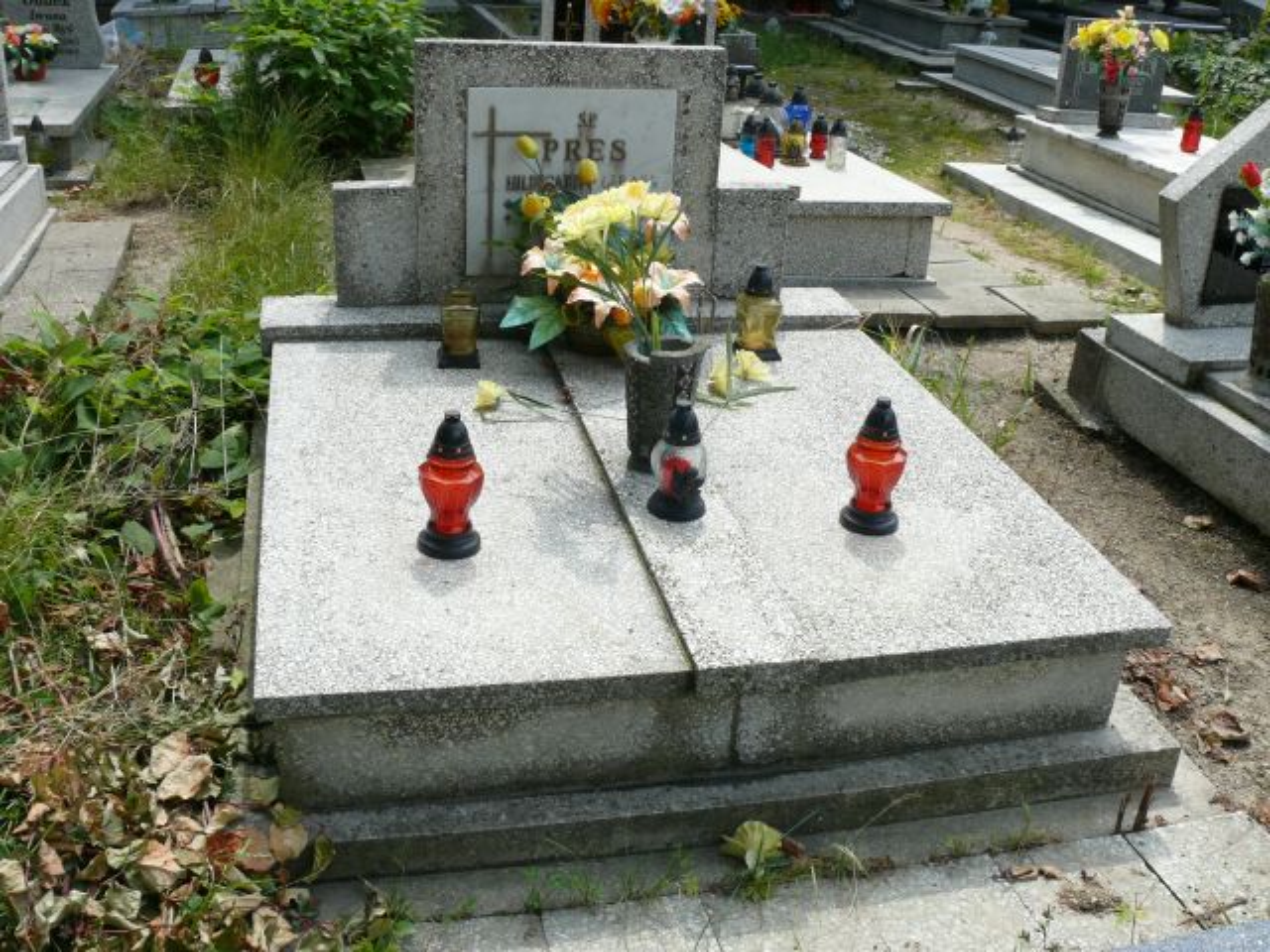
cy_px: 476
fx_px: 1284
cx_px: 635
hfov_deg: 52.6
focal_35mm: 35
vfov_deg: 40.7
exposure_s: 1/200
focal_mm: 7.4
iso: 100
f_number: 5.6
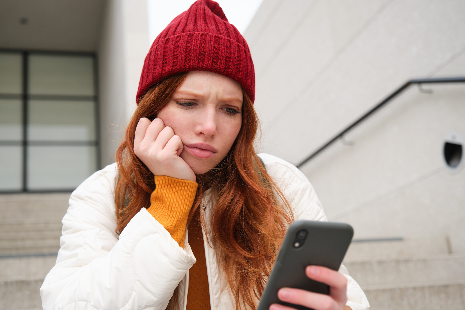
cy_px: 155
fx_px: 620
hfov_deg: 41.1
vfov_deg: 28.1
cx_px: 232
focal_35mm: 48
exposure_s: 1/500
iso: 250
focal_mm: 32.1
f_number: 3.2
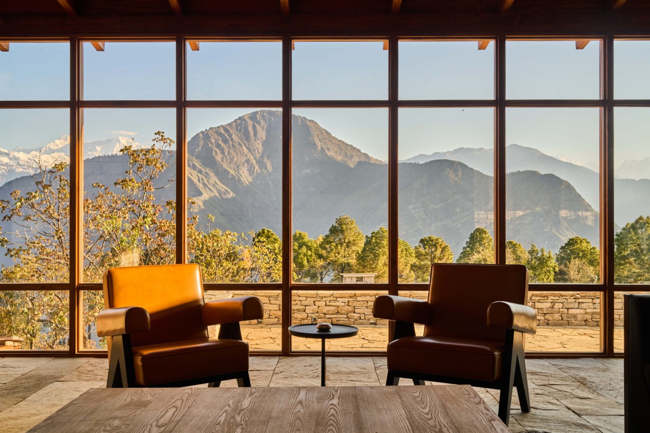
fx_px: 632
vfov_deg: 37.9
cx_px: 325
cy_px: 216
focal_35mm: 35
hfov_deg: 54.4
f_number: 11
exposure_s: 1/125
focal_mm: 35
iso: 400
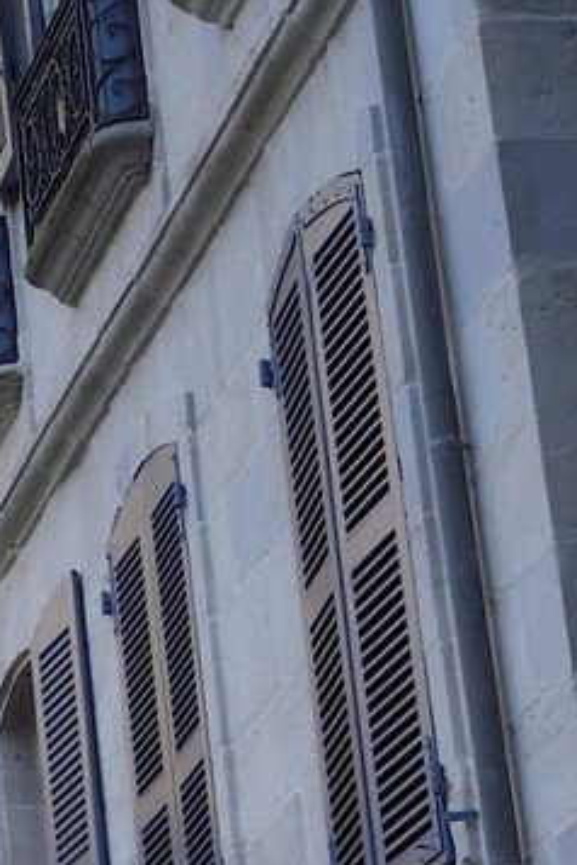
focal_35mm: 195
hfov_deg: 6.3
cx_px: -1341
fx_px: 4688
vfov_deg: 10.5
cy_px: 40
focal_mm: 29
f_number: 10
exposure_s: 1/250
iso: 200
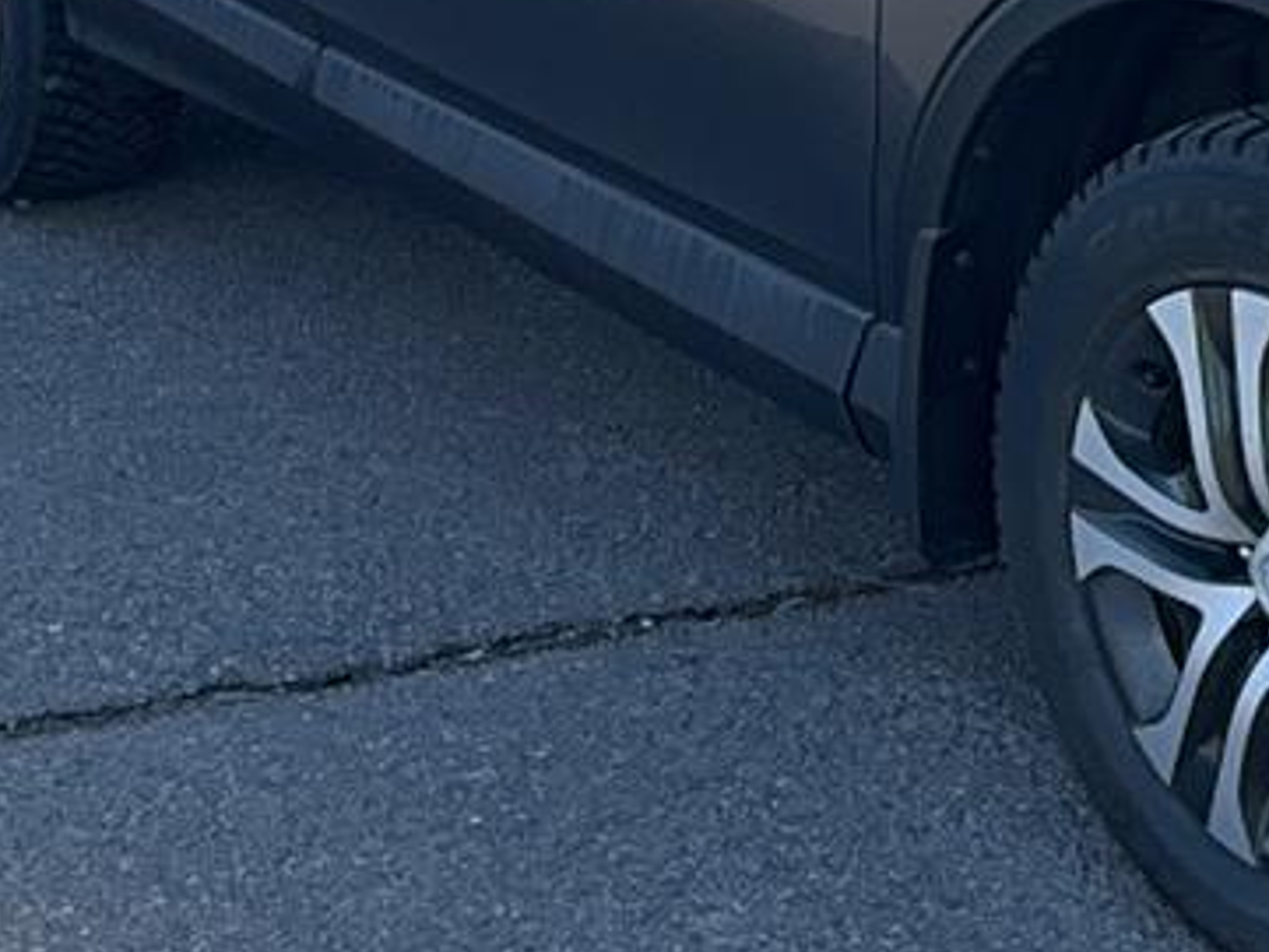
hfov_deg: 22.0
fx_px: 3117
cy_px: 60
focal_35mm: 85
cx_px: 1339
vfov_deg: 17.1
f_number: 1.78
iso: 50
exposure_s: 1/1548
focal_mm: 6.86
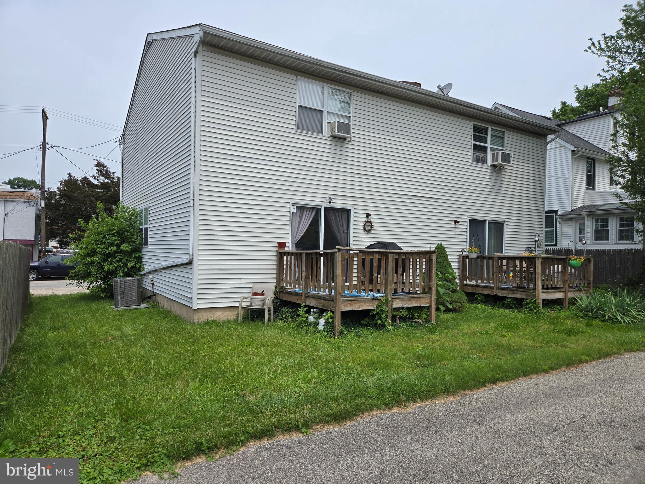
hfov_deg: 73.9
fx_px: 429
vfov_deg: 58.9
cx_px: 322
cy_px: 242
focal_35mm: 23
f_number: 1.8
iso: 25
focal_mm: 5.4
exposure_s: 1/2151
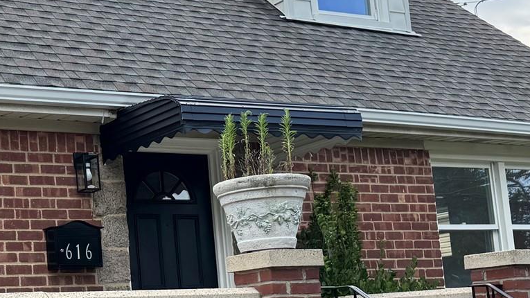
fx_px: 984
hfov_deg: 28.6
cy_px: 203
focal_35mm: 70
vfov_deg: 17.2
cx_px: 26
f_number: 1.78
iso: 80
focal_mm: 6.76
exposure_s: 1/1238
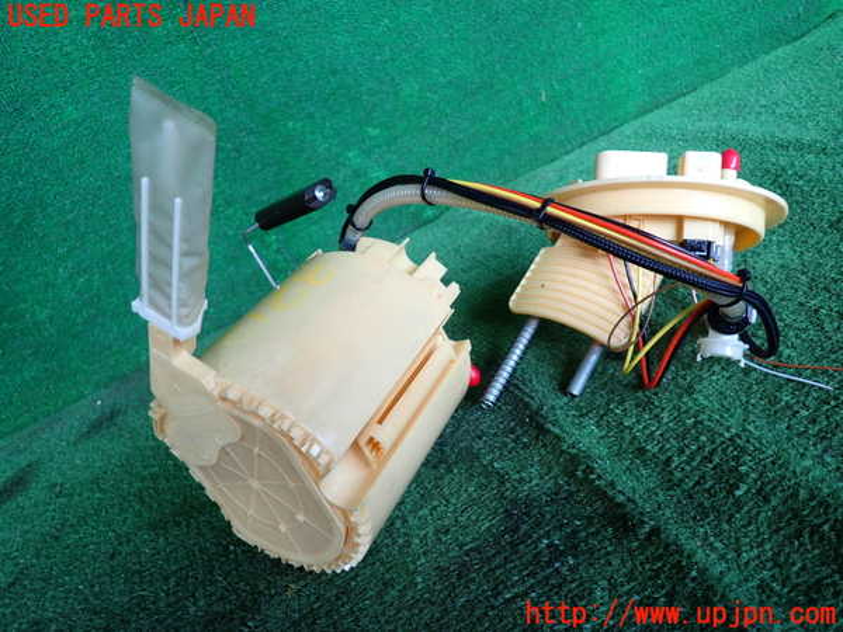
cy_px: 316
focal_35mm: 25
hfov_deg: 69.4
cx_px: 422
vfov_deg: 54.9
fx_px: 609
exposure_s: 1/125
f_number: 2
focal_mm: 4.5
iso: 100
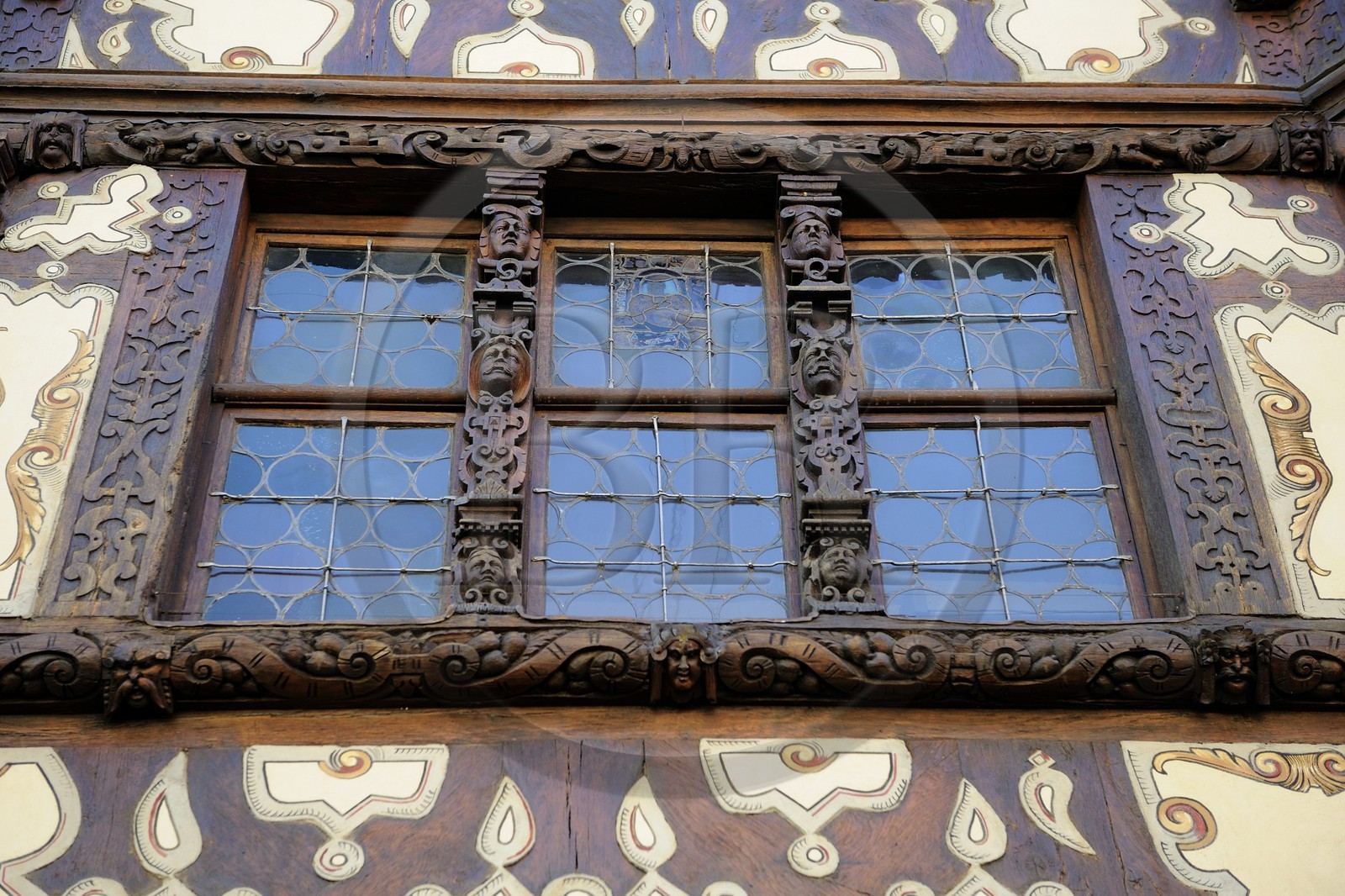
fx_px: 2166
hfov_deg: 34.5
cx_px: 672
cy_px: 448
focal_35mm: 58
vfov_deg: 23.4
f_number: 3.5
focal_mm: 58
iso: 200
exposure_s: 1/200
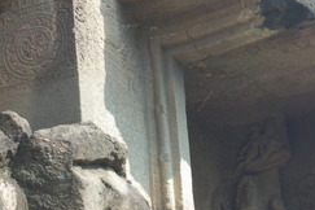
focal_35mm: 217
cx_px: 268
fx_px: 1901
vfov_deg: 6.3
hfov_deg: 9.4
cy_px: 150
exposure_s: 1/60
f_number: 5.6
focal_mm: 55
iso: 200
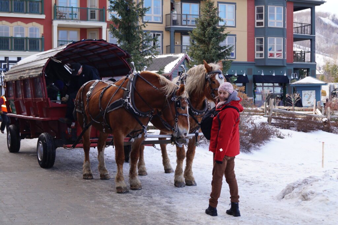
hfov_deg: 33.4
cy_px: 112
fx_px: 563
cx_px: 169
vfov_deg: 22.6
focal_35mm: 60
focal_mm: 40
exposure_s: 1/100
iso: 100
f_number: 6.3
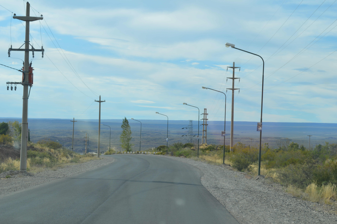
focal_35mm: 78
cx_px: 168
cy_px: 112
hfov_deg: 26.0
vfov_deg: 17.5
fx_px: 730
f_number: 8
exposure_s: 1/250
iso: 100
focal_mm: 52
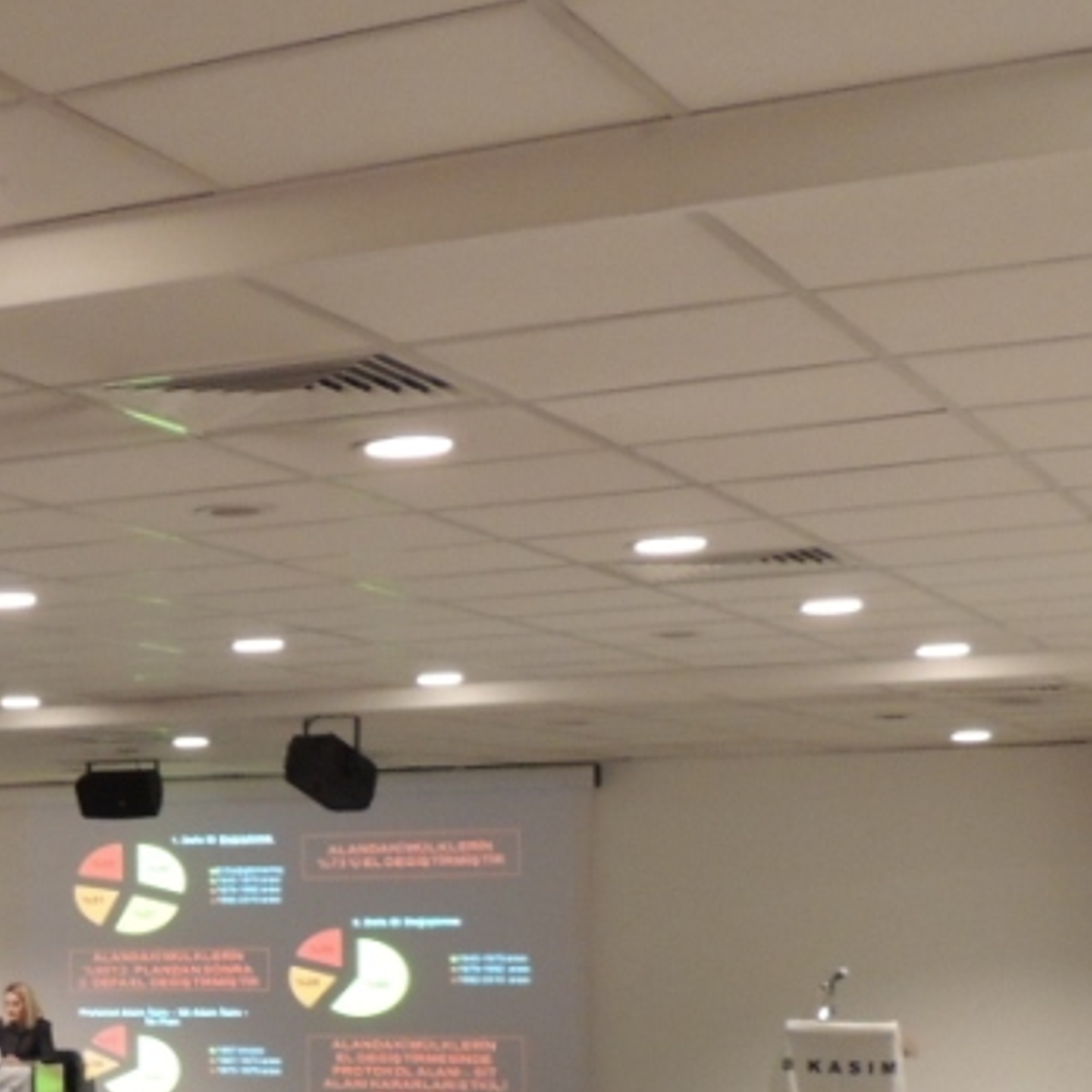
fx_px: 2784
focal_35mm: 78
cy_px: 992
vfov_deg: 21.7
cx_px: -333
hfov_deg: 20.3
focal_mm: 5.3
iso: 400
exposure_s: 1/8
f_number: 3.1
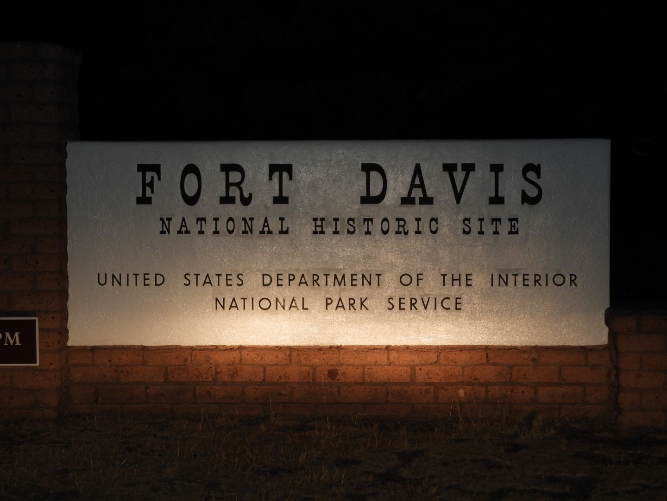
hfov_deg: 23.0
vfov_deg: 17.4
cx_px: 334
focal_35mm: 85
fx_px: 1638
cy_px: 250
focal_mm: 15.2
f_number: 4.5
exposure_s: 1/60
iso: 200
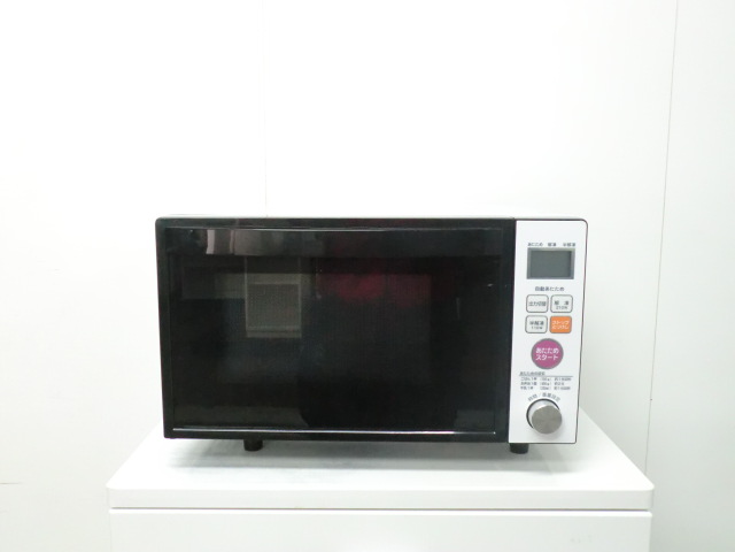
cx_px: 368
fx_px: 679
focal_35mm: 32
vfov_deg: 44.2
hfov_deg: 56.8
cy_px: 276
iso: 800
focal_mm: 5.8
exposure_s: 1/60
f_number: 3.5
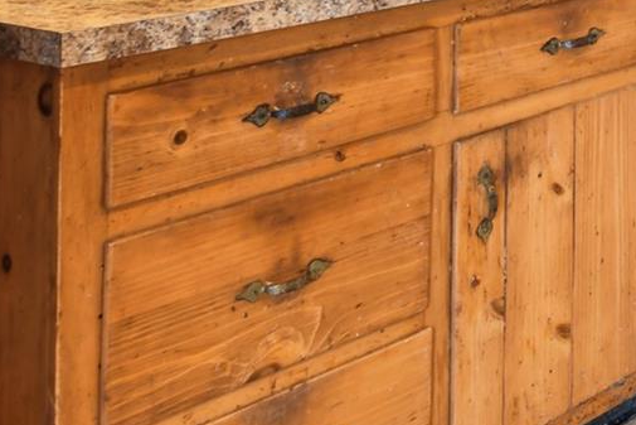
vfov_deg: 16.2
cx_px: 1122
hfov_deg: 20.4
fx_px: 1290
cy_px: -300
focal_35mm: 73
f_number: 8
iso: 320
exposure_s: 1/3.33
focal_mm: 18
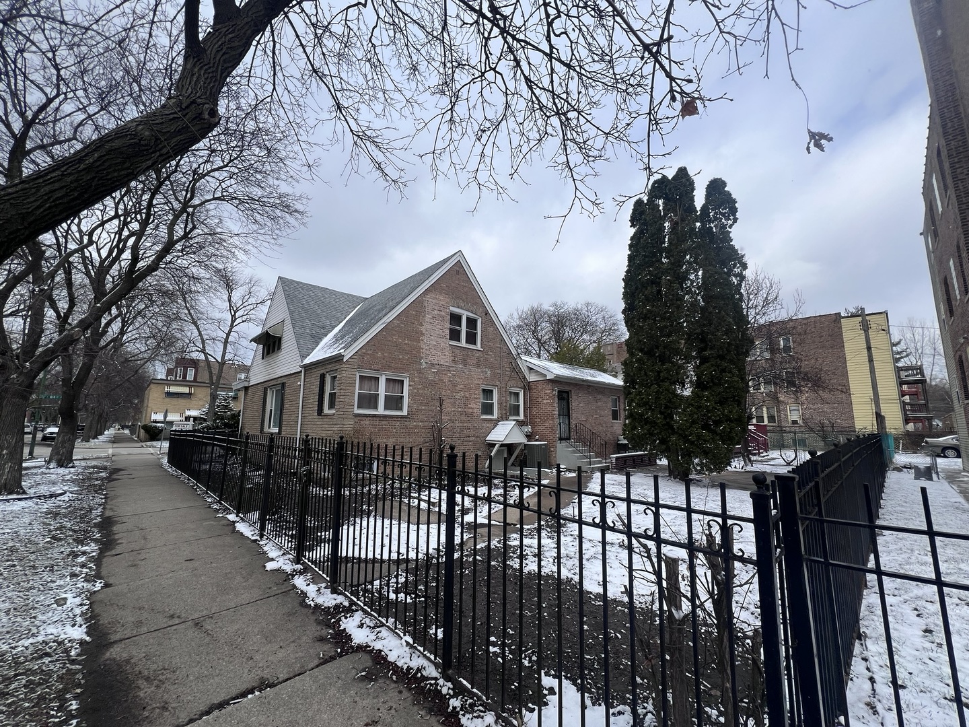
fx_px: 364
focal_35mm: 13
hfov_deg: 106.2
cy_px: 364
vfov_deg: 89.9
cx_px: 484
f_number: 1.8
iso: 32
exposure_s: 1/1292
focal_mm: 1.57
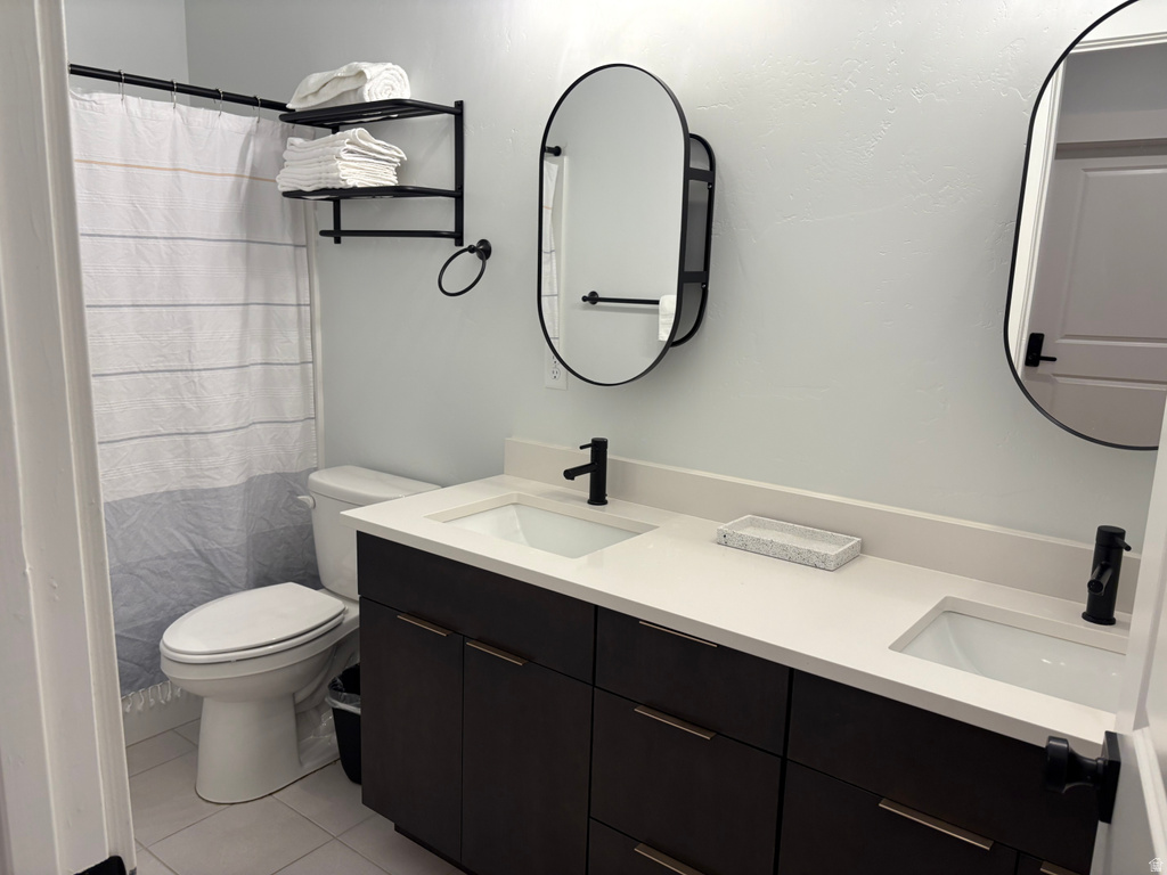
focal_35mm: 26
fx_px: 877
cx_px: 584
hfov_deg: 67.3
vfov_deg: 53.1
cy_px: 438
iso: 80
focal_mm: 5.96
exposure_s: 1/120
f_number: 1.6
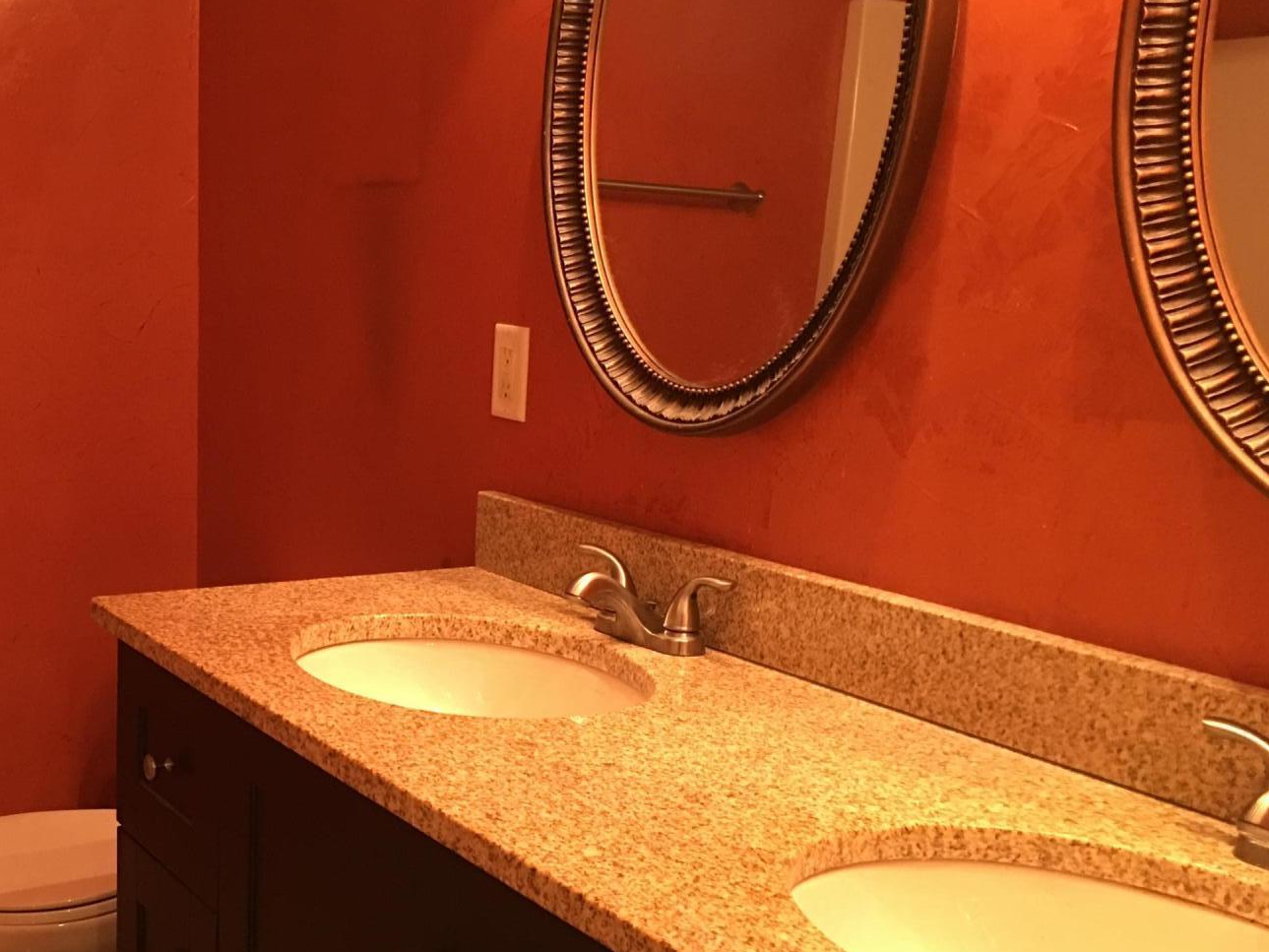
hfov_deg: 40.7
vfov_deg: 32.0
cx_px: 290
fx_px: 1650
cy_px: 594
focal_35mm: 45
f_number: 2.2
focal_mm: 4.15
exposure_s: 1/10
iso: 100
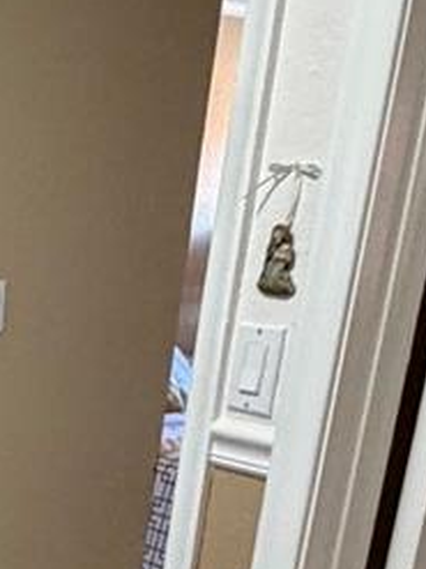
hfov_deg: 17.6
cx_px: -332
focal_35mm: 68
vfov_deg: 27.2
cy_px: 544
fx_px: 1117
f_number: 2.2
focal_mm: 2.22
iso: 250
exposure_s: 1/60
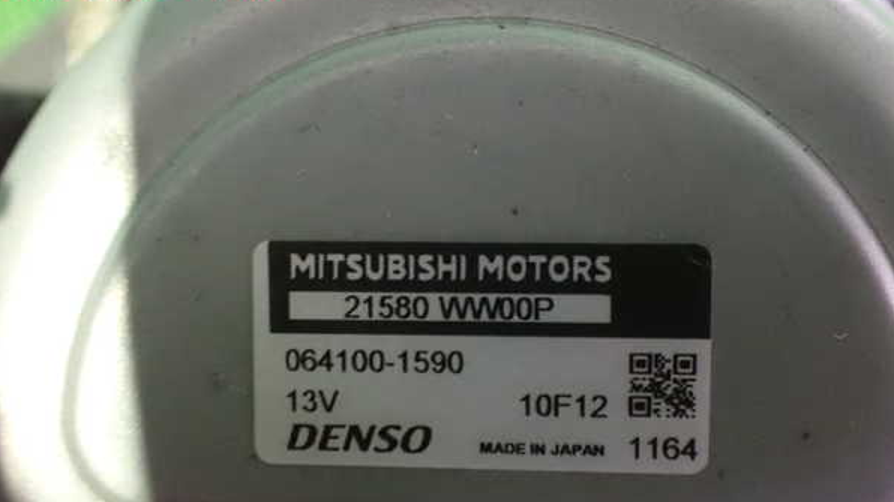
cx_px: 447
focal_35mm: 45
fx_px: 1067
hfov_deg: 45.5
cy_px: 303
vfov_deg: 26.5
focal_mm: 7.31
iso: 1600
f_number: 2.8
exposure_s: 1/8
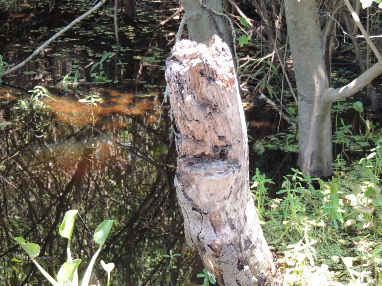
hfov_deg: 12.7
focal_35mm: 155
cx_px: 191
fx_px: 1710
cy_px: 143
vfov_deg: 9.6
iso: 400
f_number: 4.4
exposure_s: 1/125
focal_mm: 27.6
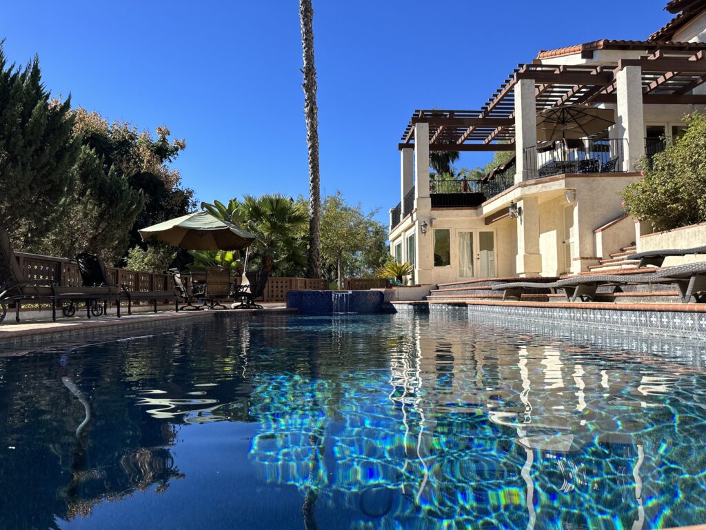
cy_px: 265
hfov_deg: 71.6
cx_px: 353
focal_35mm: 24
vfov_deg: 56.8
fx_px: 489
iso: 80
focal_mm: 6.86
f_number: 1.78
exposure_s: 1/3247
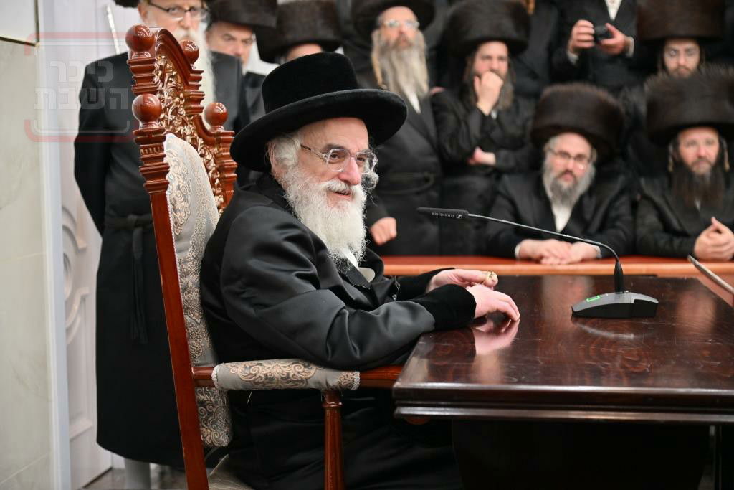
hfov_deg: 31.0
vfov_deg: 20.9
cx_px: 367
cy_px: 245
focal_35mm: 65
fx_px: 1325
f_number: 4
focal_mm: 65
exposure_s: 1/200
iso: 800
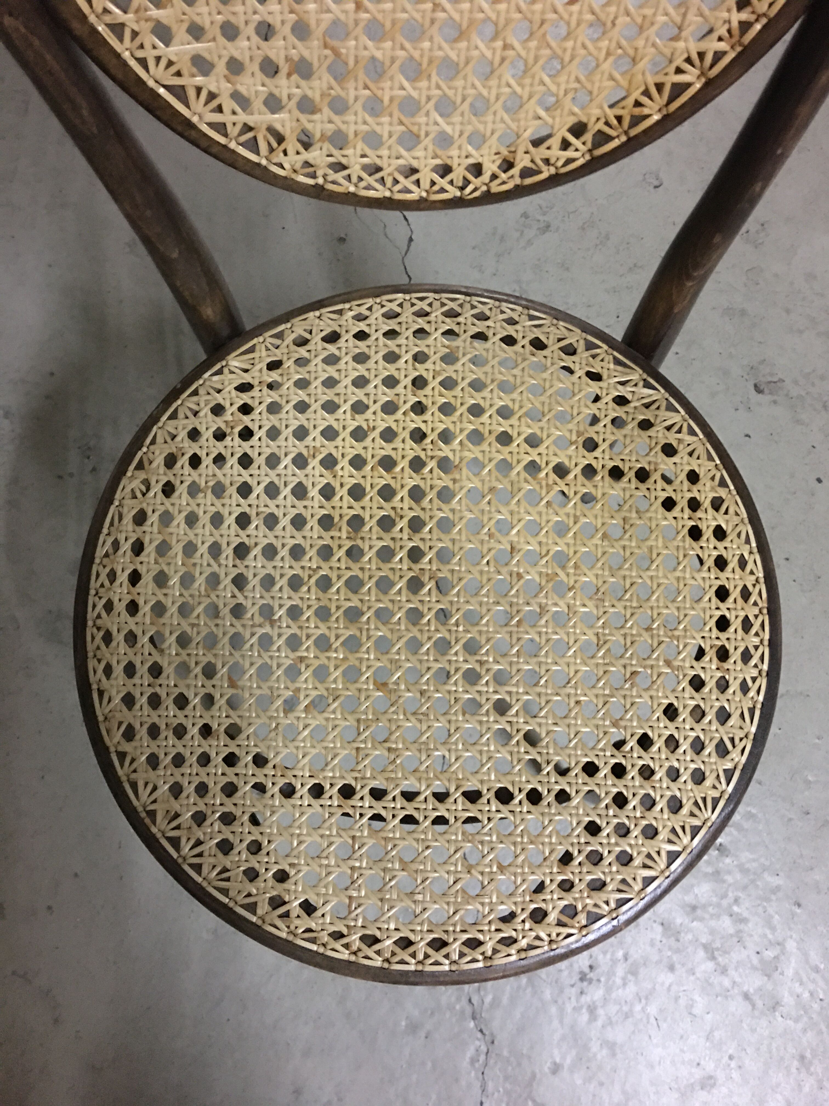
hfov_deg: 48.2
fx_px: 926
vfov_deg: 61.7
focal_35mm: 29
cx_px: 414
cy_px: 553
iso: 160
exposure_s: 1/8
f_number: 2.2
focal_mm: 4.15
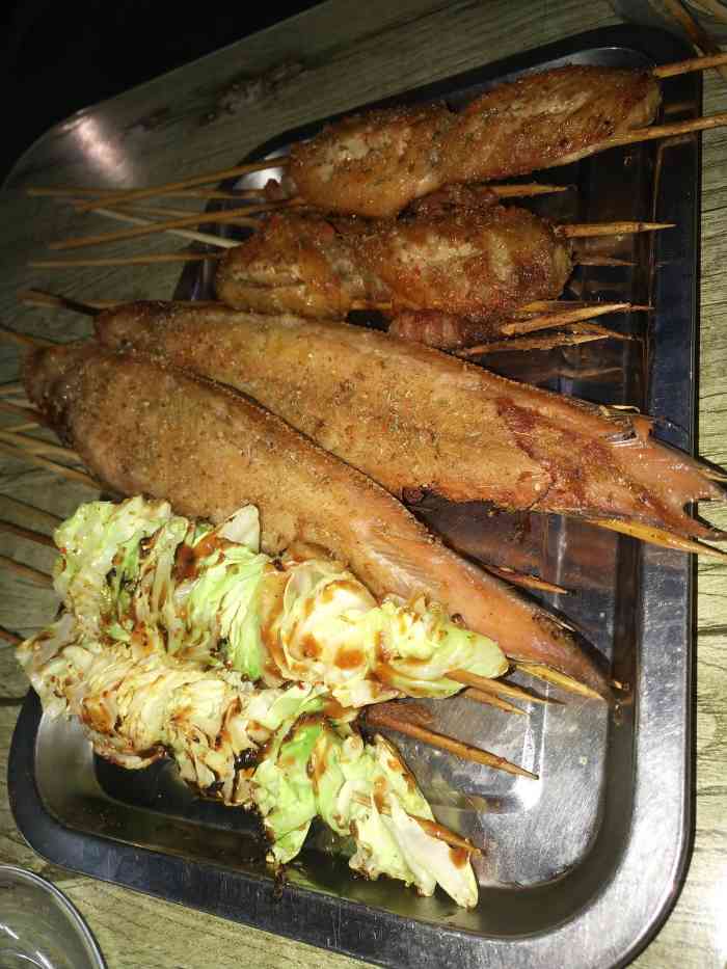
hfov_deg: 46.8
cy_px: 484
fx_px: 840
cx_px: 364
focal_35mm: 30
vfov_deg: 60.0
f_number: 1.8
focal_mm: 3.95
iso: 64
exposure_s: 1/100
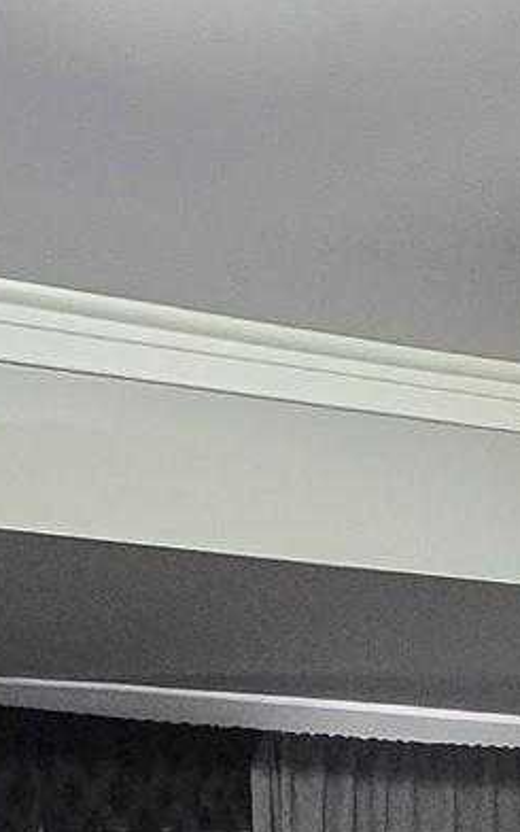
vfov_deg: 23.8
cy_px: 1182
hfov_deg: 17.4
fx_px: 1633
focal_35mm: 72
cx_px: 584
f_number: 2.2
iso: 1250
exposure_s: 1/40
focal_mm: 1.7
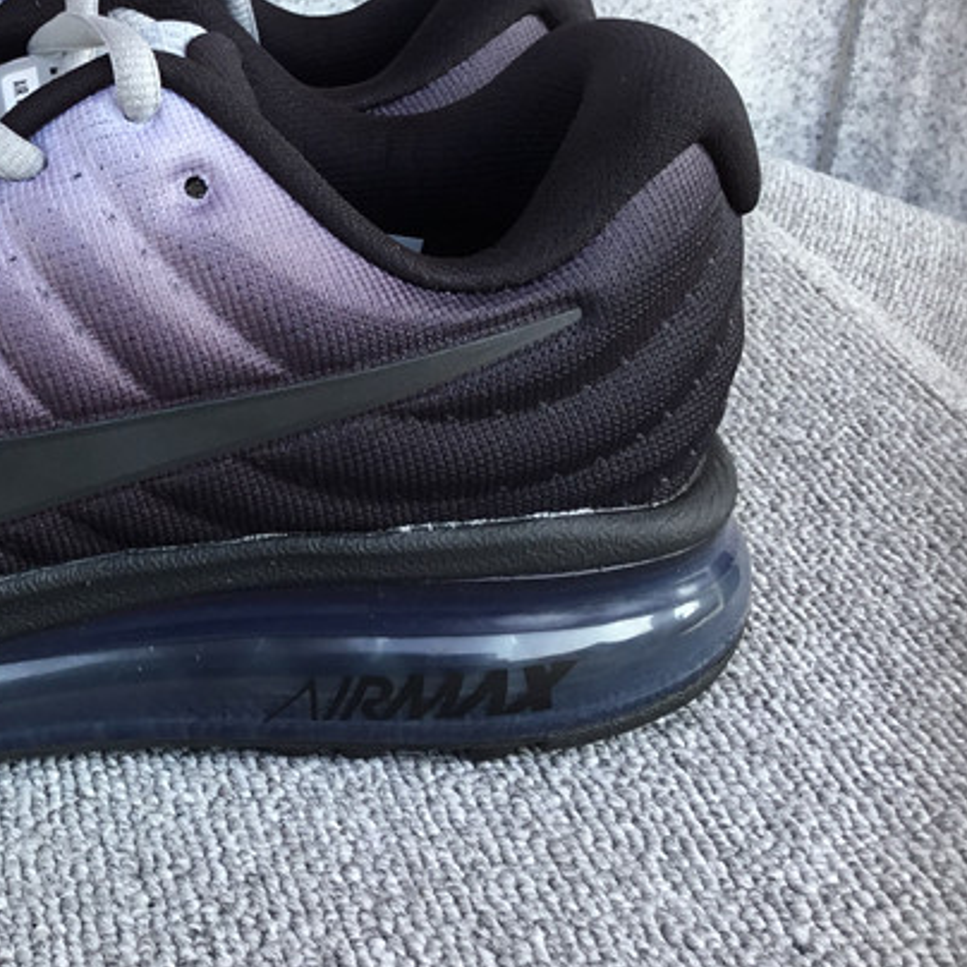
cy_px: 365
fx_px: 1928
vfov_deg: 28.1
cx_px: -89
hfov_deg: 26.1
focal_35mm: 61
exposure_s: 1/152
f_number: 2.4
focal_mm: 3.3
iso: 25
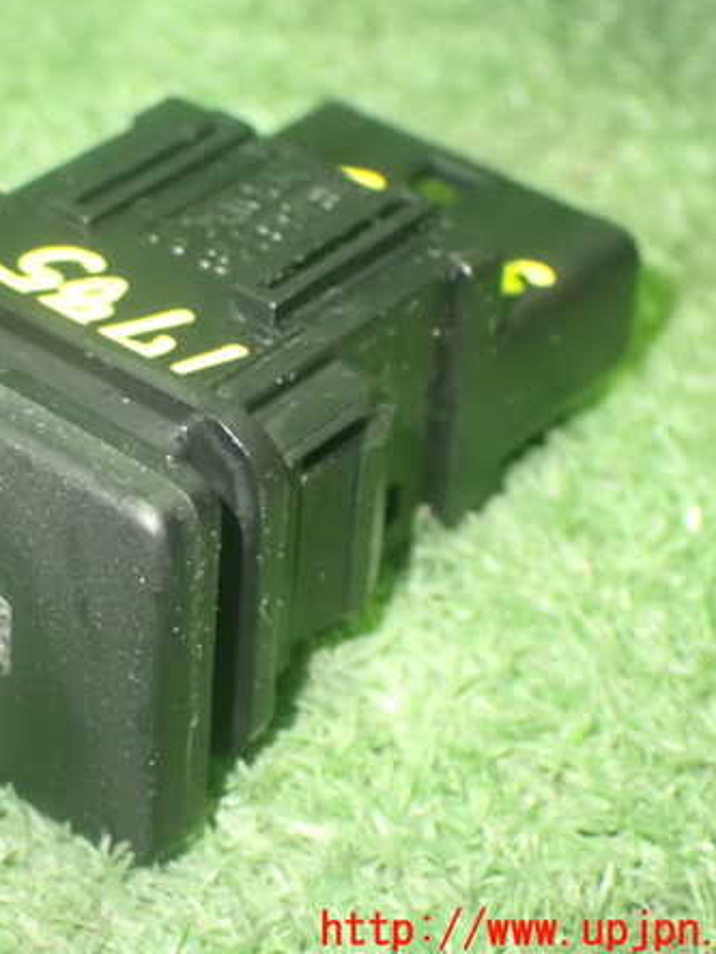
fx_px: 2648
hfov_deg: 15.3
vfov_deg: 20.4
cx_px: 161
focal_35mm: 96
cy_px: 475
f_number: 3.9
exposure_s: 1/15
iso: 1600
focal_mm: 12.73
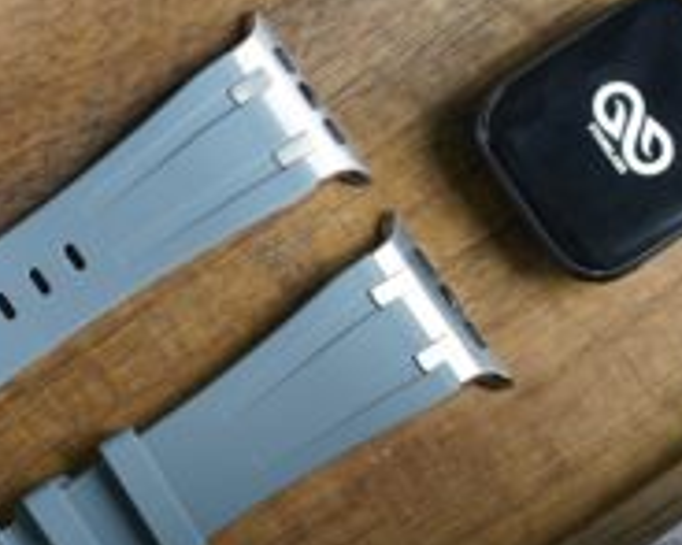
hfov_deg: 12.5
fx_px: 3087
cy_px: 284
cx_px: 104
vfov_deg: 10.1
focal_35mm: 153
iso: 3200
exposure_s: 1/160
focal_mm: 75
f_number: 3.5
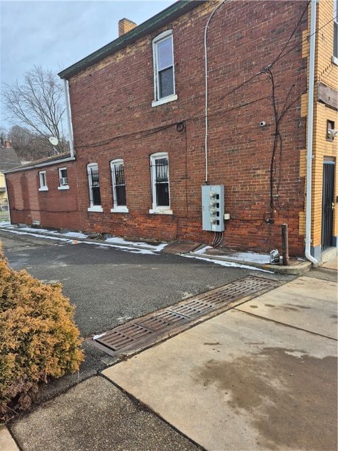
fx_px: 300
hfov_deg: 58.9
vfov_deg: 73.9
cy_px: 226
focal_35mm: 23
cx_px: 169
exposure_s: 1/632
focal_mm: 5.4
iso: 25
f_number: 1.8
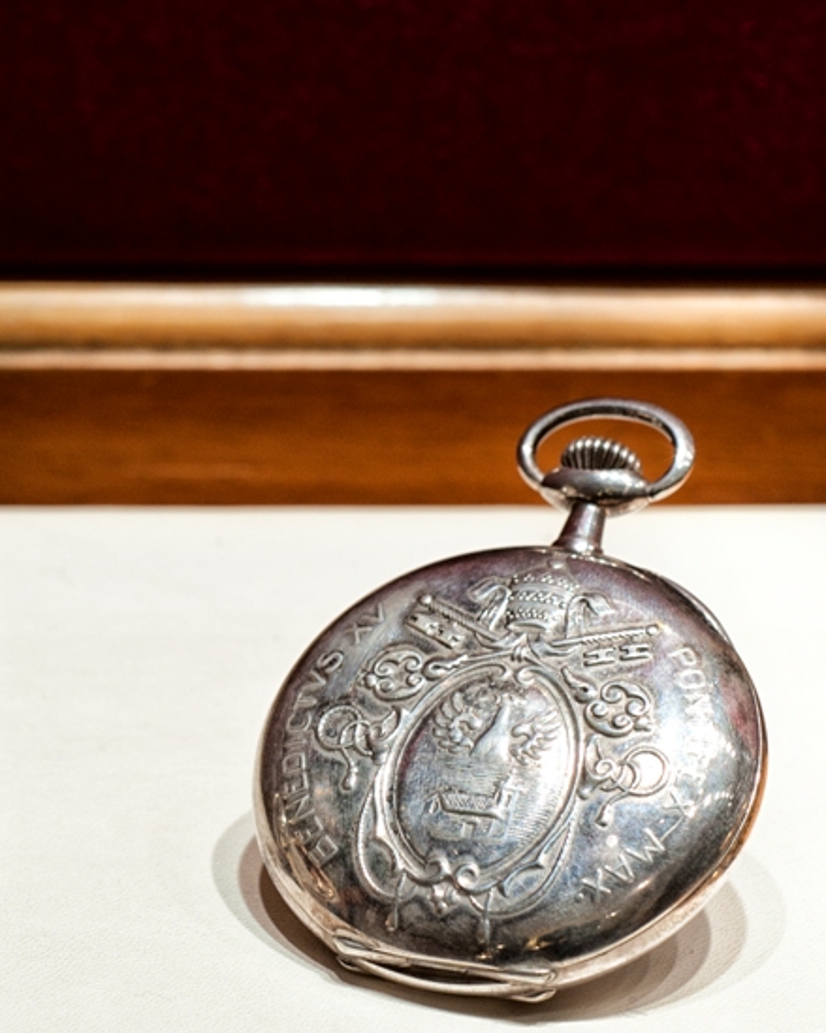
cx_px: -11
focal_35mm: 82
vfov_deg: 23.3
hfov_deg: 18.2
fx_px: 2506
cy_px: 579
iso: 200
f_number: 8
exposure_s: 1/25
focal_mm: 50
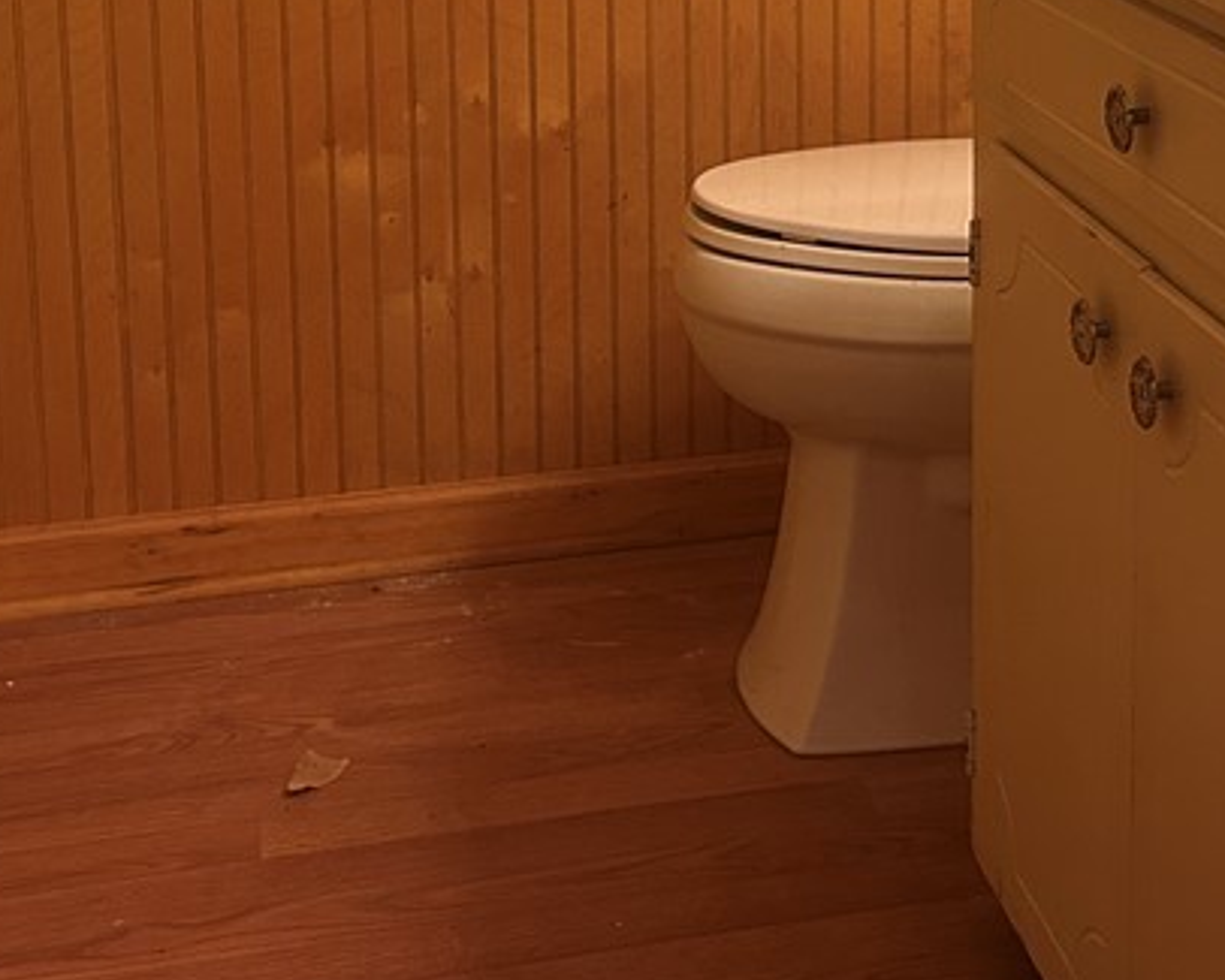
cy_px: -90
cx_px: 969
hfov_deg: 29.0
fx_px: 2321
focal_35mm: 64
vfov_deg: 22.5
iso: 250
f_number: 1.5
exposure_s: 1/60
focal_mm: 5.7
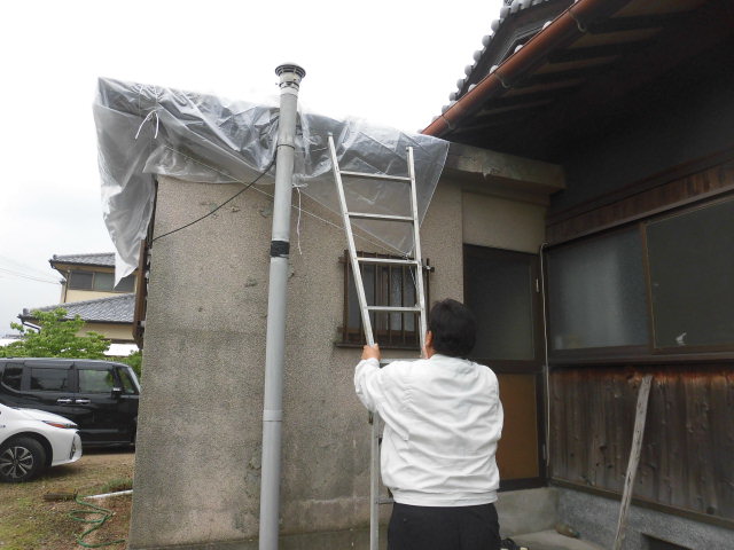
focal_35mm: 24
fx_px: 509
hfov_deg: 71.6
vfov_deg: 56.8
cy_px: 275
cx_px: 367
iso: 100
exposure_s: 1/640
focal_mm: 4.3
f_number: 3.1
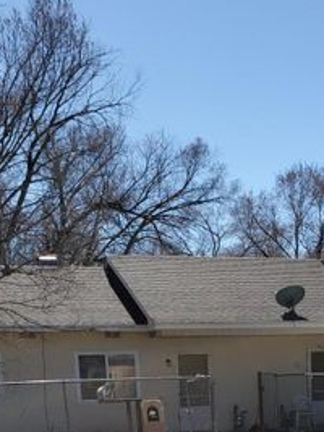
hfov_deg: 22.1
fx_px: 812
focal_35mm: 65
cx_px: 280
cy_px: 517
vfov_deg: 26.5
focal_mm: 4.3
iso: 50
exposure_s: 1/1540
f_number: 2.4
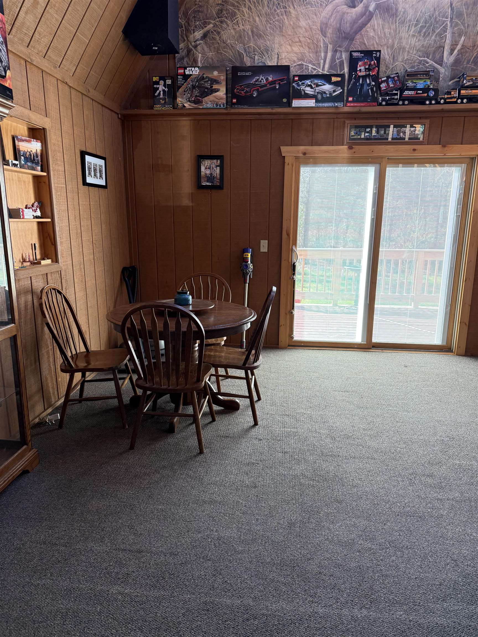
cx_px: 239
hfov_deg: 56.8
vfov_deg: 71.6
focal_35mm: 24
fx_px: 442
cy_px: 318
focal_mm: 6.76
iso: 200
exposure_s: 1/94
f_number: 1.78
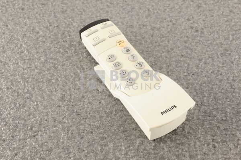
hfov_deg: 39.6
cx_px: 120
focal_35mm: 50
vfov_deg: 26.9
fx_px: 334
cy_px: 80
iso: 1600
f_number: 11
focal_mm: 50
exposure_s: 1/160
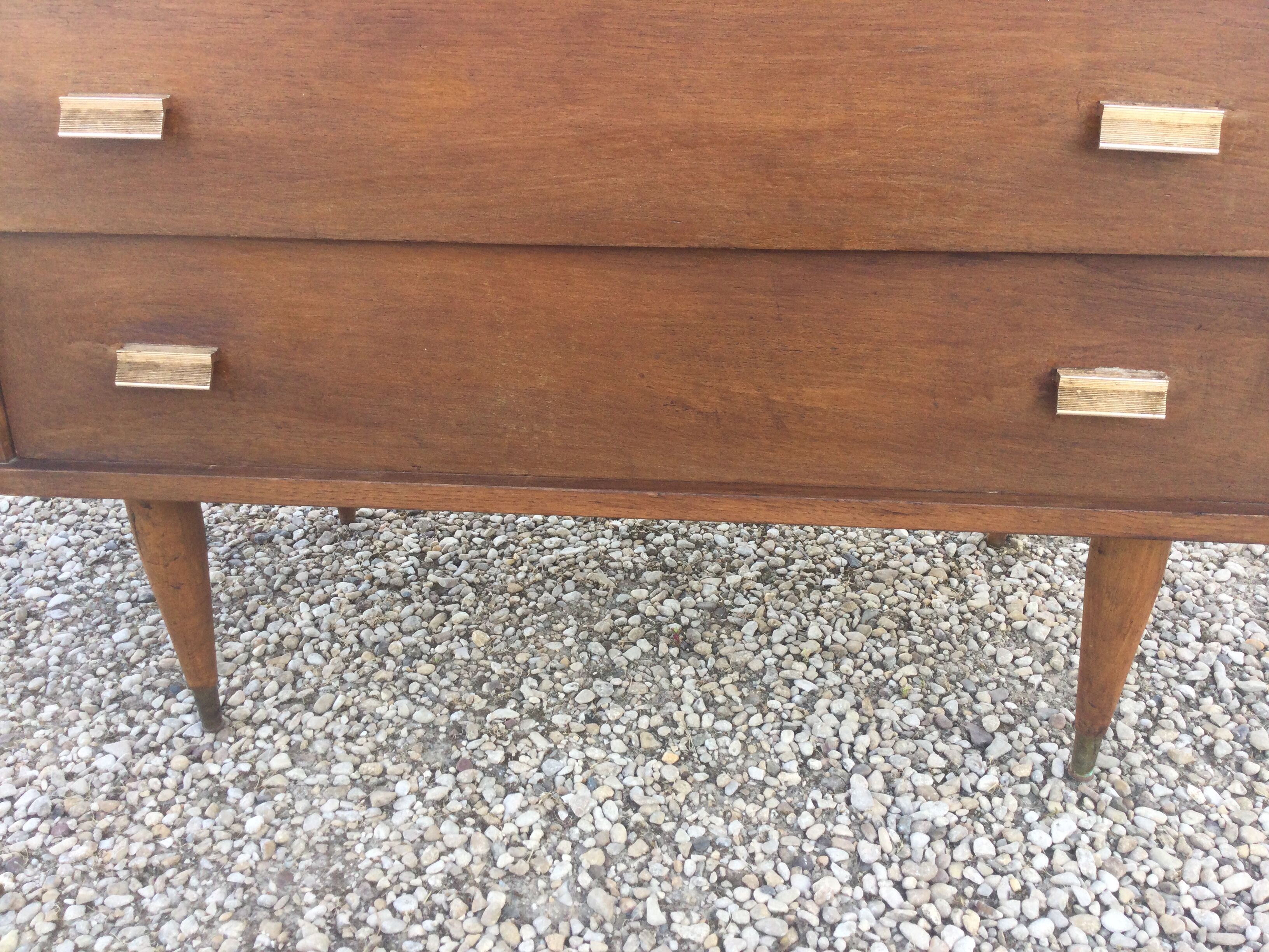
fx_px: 1136
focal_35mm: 31
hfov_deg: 58.4
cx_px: 634
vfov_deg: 45.4
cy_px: 476
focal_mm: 3.3
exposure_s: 1/100
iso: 40
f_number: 2.4
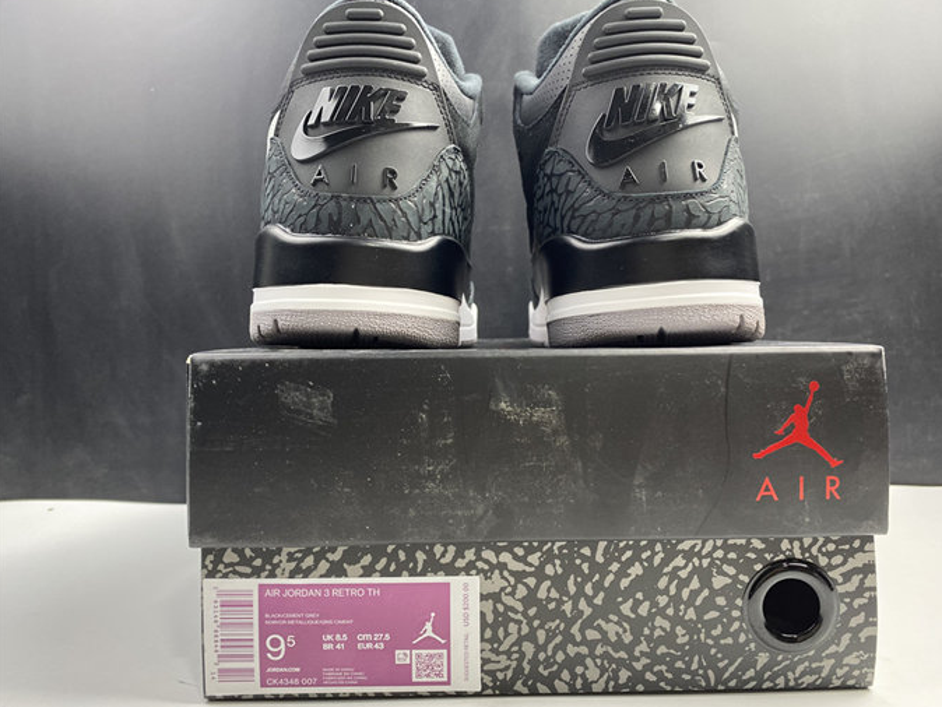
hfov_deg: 65.3
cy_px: 346
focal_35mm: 27
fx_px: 735
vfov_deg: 51.4
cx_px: 485
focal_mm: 4.25
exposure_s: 1/50
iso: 125
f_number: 1.8
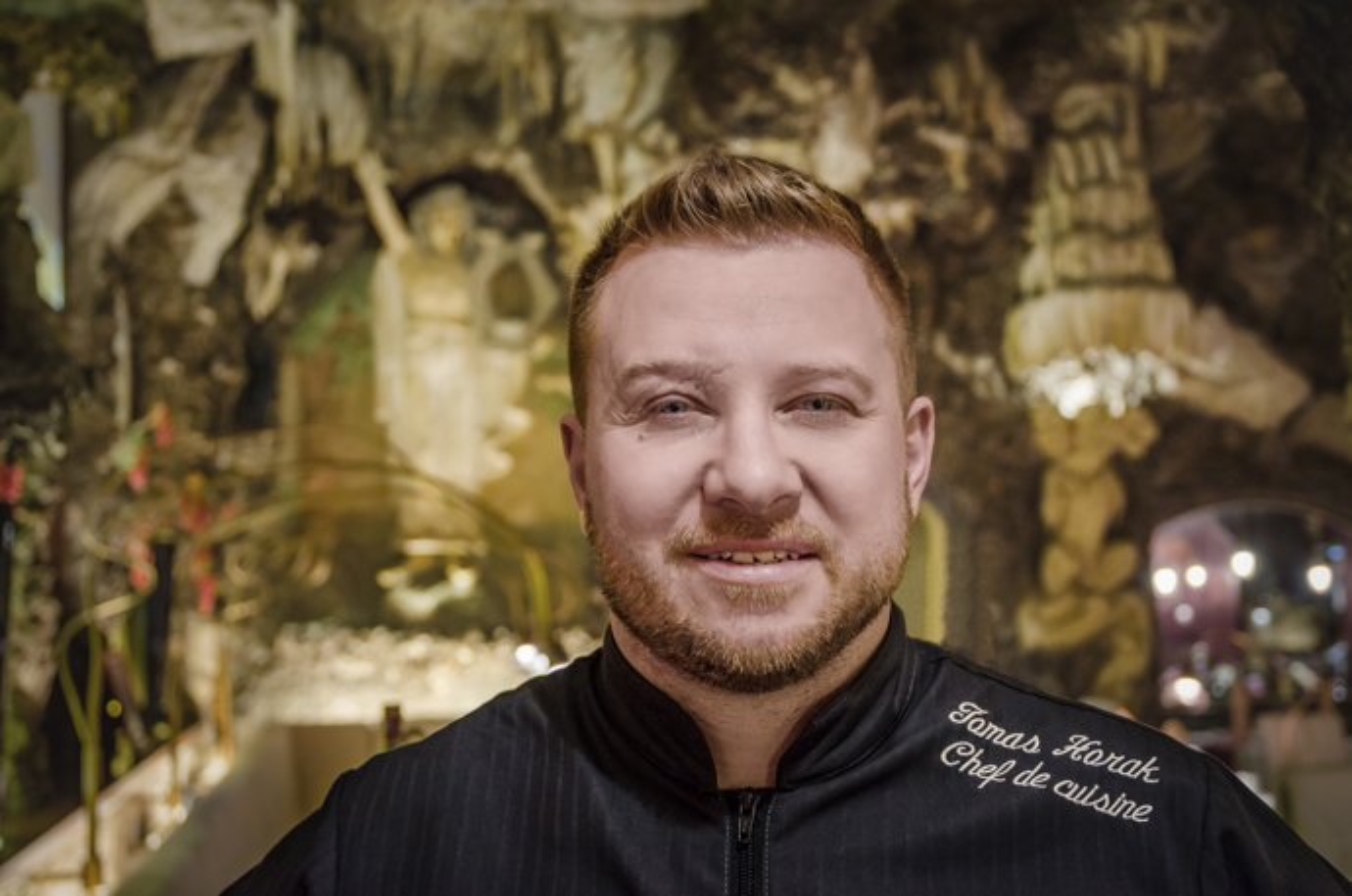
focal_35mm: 46
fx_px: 1743
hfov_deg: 42.4
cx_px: 676
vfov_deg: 28.8
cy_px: 448
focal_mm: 31
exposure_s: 1/30
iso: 640
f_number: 4
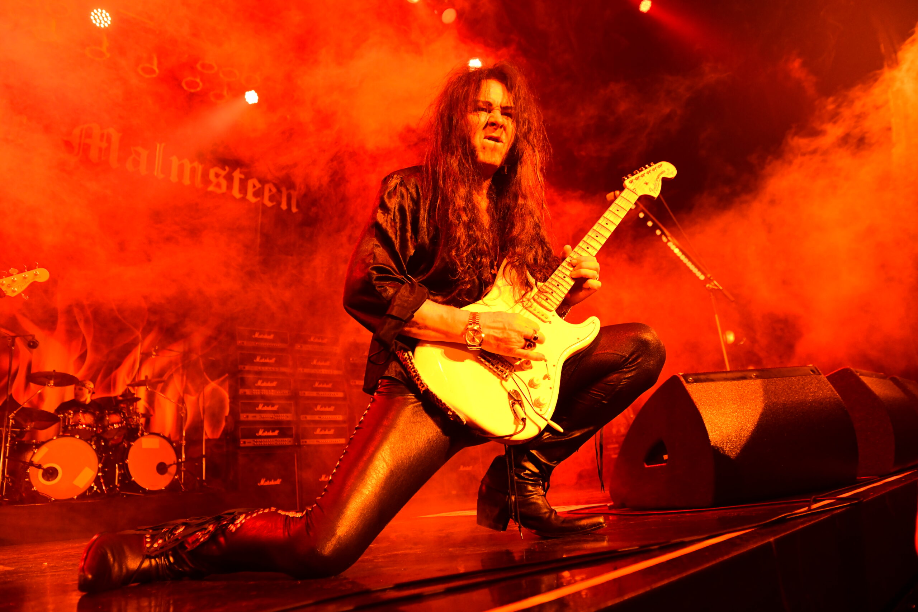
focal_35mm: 24
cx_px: 459
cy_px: 306
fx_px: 612
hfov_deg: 73.7
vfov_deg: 53.1
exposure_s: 1/160
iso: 2500
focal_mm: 24
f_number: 5
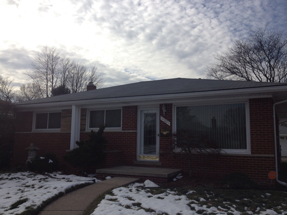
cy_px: 108
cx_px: 144
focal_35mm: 35
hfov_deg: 52.6
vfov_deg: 40.7
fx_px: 290
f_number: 2.4
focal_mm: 4.28
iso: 50
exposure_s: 1/2632
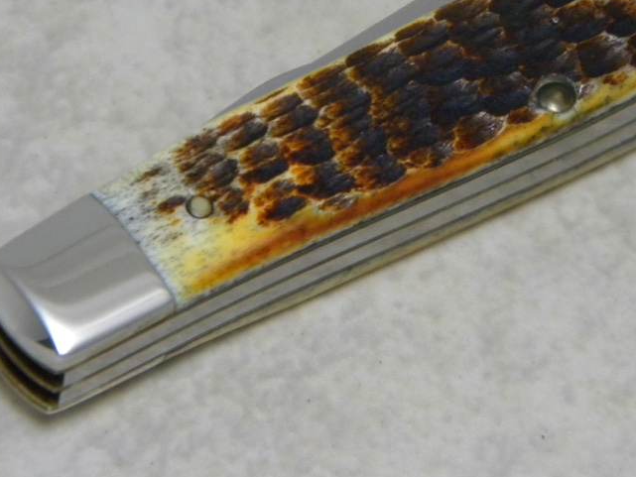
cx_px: 419
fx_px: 4245
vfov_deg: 6.4
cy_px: 126
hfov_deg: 8.6
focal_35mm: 231
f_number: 5
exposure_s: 1/20.8
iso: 400
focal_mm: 26.8
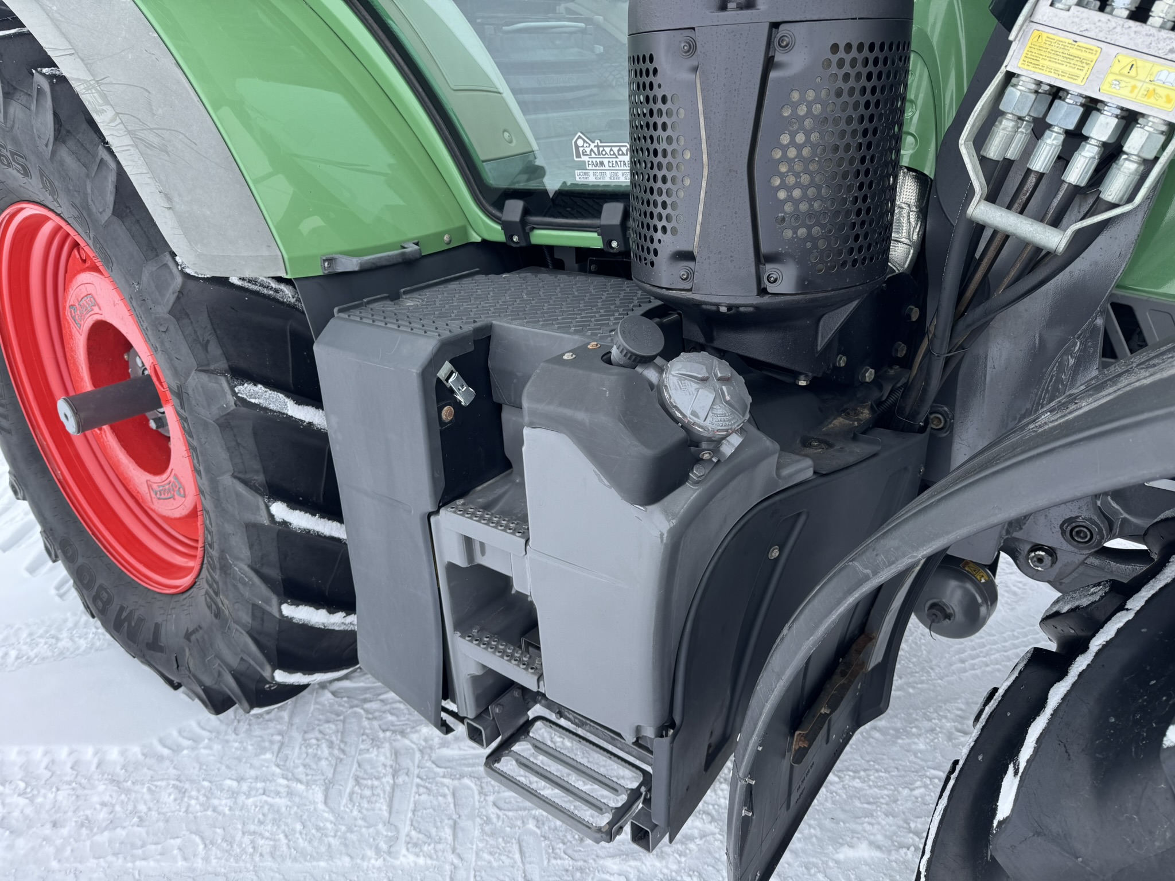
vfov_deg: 56.8
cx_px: 588
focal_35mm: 24
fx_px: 815
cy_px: 440
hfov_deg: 71.6
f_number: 1.78
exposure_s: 1/952
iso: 80
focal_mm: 6.76
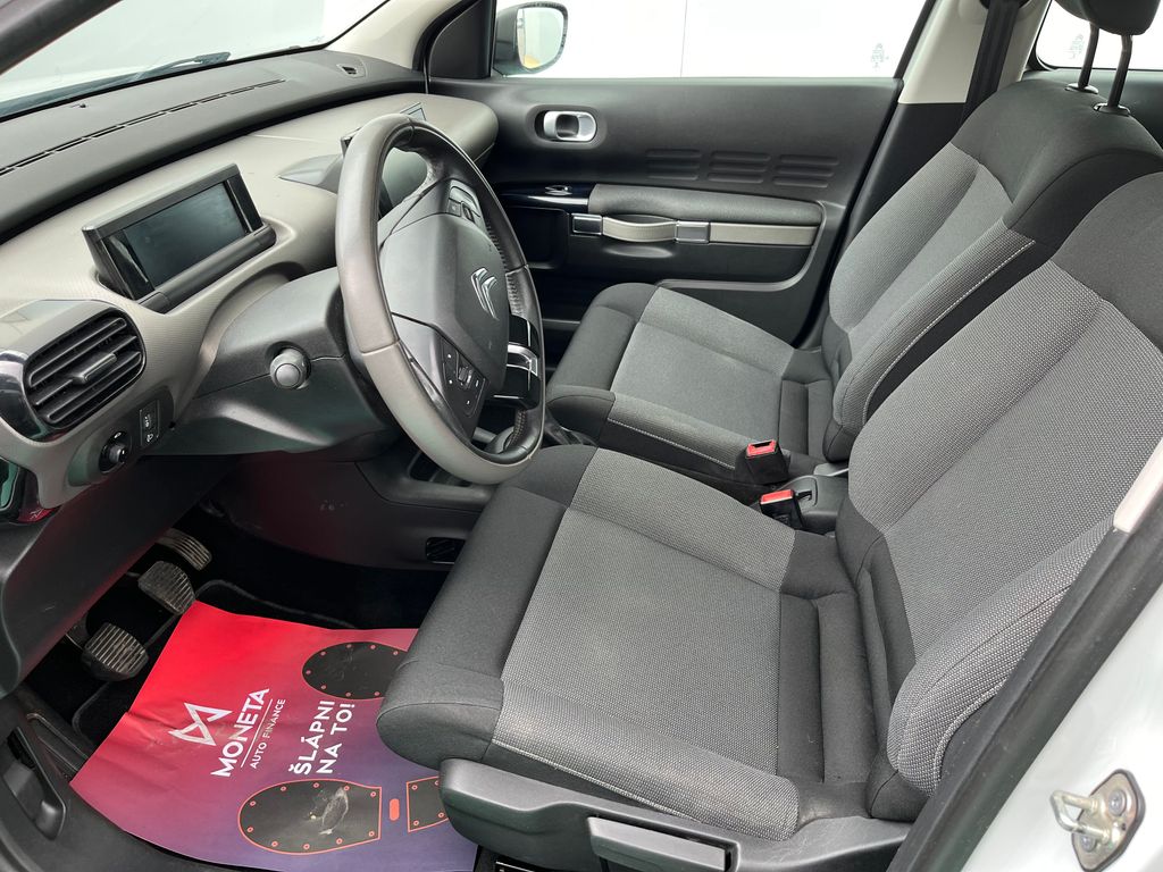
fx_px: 874
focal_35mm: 26
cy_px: 436
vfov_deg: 53.1
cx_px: 582
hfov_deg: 67.3
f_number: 1.6
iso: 80
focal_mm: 5.1
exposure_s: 1/122
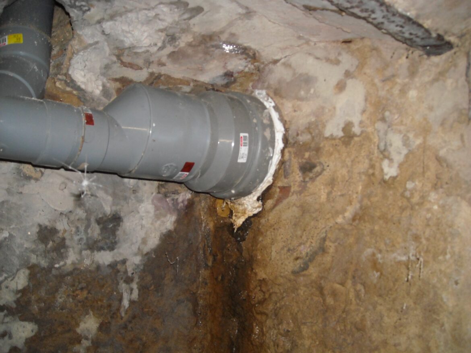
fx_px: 476
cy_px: 176
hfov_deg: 52.6
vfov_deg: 40.7
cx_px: 236
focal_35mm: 35
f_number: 2.8
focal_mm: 5.7
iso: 200
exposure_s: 1/60
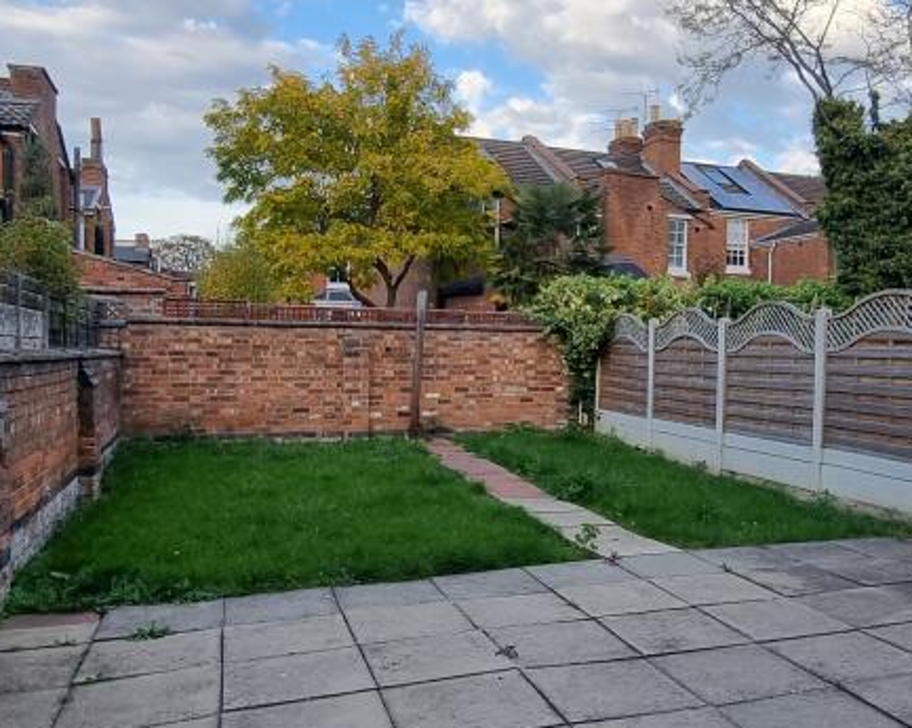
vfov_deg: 48.4
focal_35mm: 30
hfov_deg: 58.3
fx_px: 809
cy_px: 387
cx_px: 554
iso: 50
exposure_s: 1/439
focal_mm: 2.2
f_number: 2.2
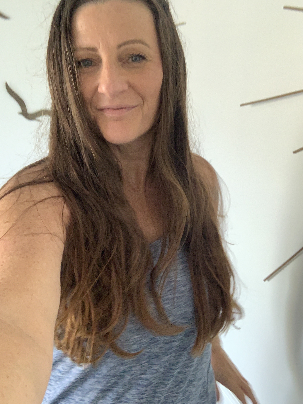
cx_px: 150
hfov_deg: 43.0
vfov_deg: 55.3
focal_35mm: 33
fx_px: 385
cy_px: 196
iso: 320
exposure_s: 1/40
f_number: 2.2
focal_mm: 2.87
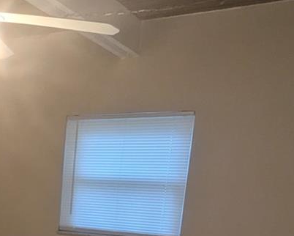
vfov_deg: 23.1
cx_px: -170
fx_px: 540
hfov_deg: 23.2
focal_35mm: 62
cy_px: 263
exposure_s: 1/24
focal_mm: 2.35
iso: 85
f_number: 2.2
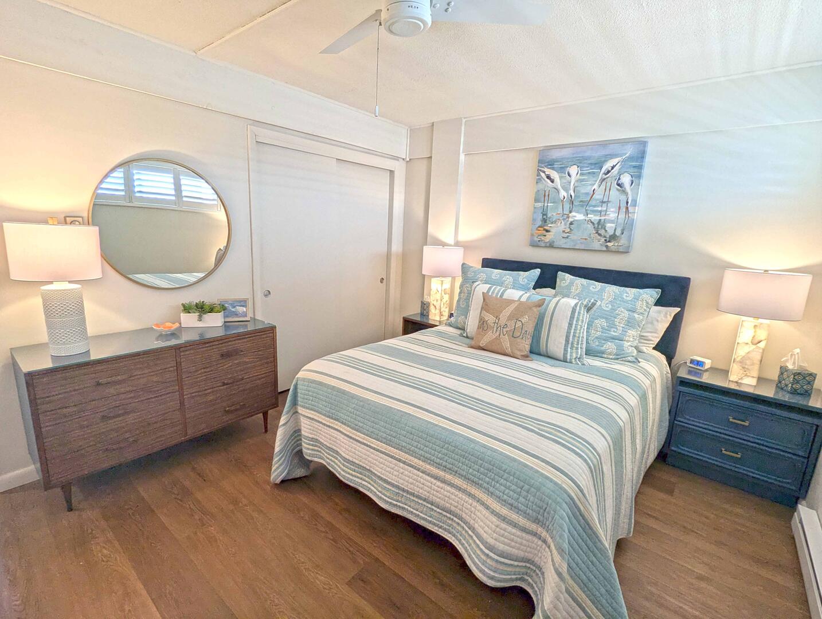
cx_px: 411
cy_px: 310
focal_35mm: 16
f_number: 2.2
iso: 60
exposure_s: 1/60
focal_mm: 2.35
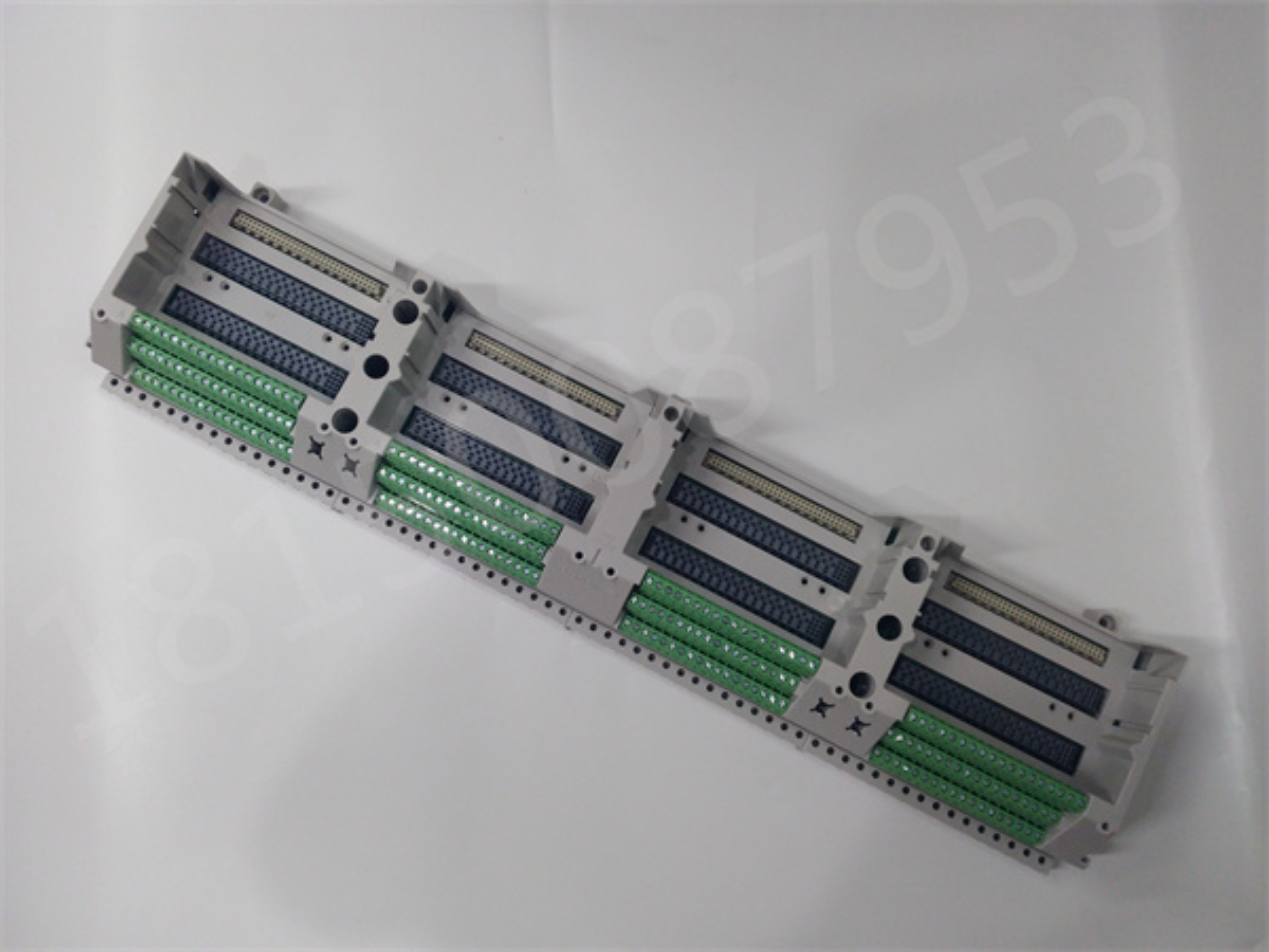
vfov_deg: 51.4
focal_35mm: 27
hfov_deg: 65.3
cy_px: 476
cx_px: 634
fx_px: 990
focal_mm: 3.79
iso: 172
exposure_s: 1/33
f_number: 2
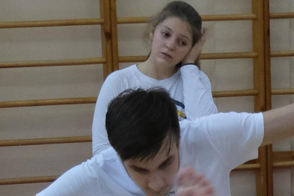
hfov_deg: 10.2
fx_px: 1633
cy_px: 473
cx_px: 269
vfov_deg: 6.5
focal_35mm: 200
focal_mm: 24.2
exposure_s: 1/320
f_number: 4.4
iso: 3200
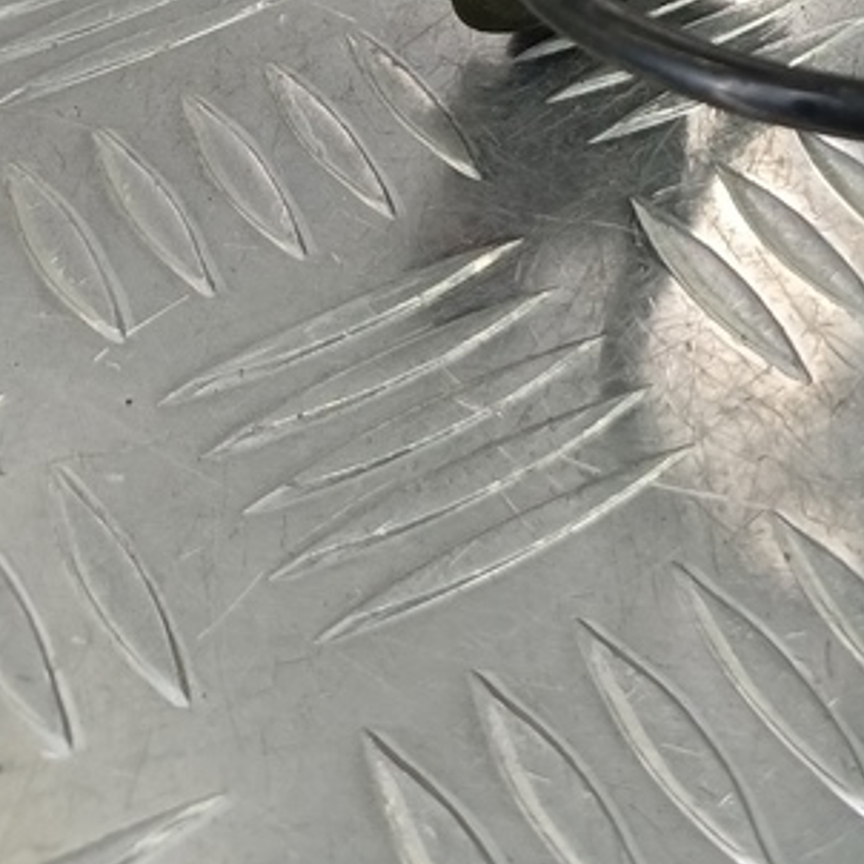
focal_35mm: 69
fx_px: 1948
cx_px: 1376
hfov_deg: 20.5
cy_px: -192
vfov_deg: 22.8
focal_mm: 4.11
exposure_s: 1/50
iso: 127
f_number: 1.6
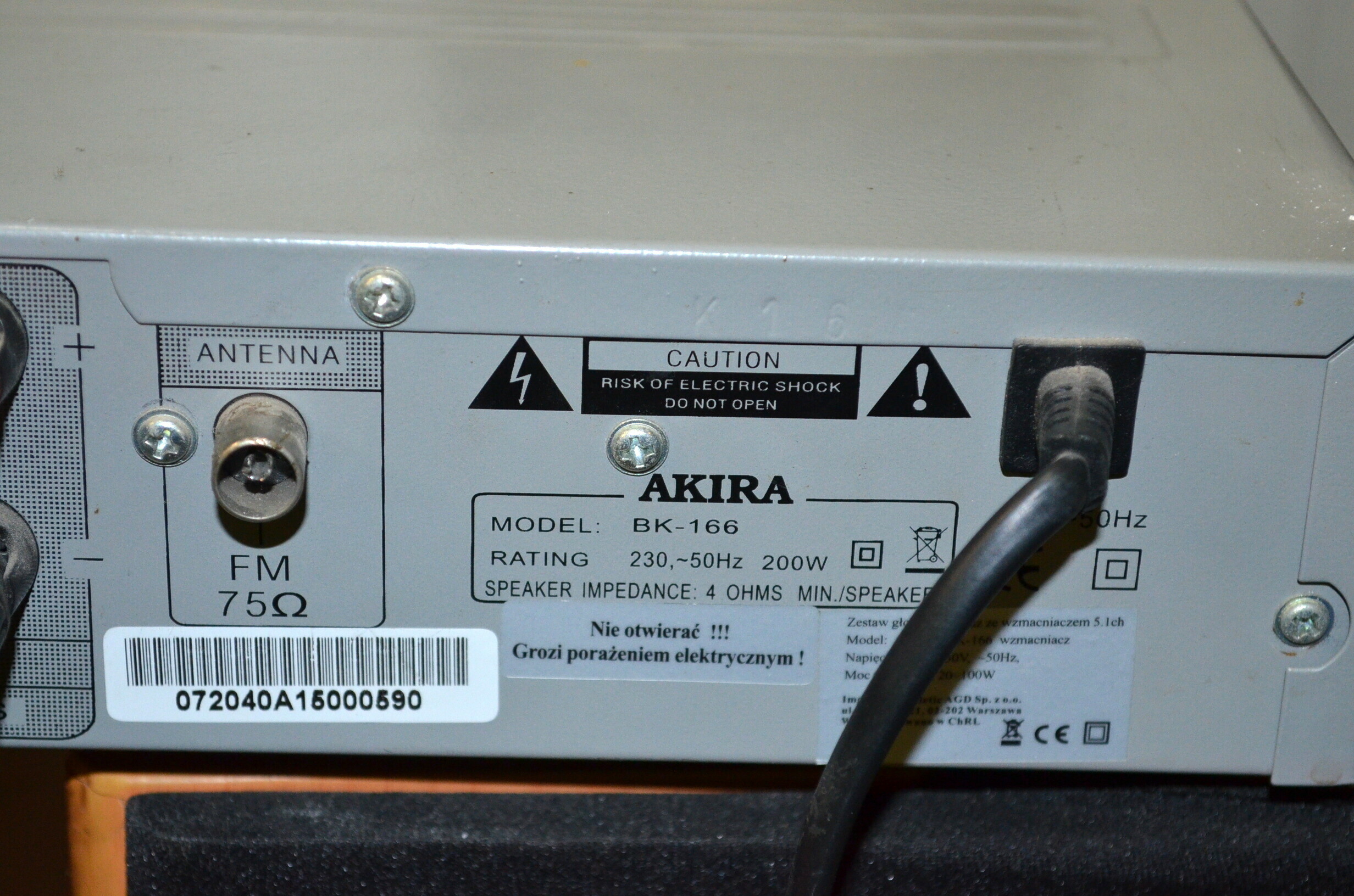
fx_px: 3096
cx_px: 677
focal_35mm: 82
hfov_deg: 24.7
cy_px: 448
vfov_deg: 16.5
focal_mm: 55
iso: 1600
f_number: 5.6
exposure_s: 1/60
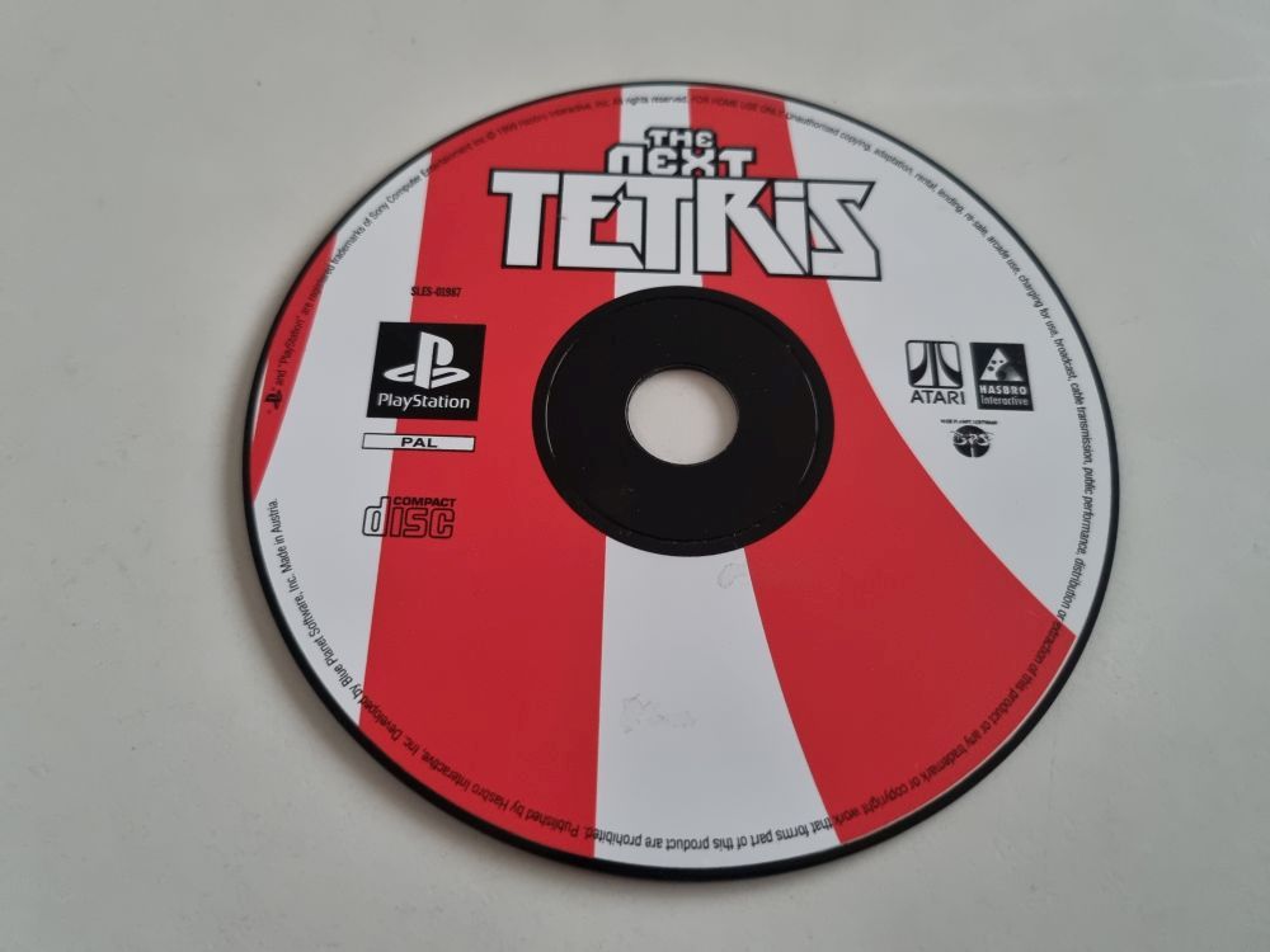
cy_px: 476
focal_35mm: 26
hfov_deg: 67.3
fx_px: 954
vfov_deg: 53.1
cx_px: 635
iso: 640
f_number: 1.8
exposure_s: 1/33
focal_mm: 5.4
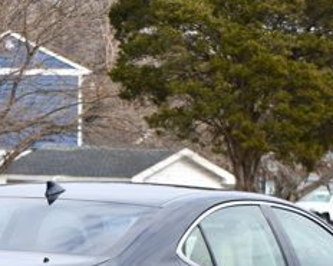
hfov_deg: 6.1
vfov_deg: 4.8
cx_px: 112
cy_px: 241
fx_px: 3140
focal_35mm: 319
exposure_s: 1/250
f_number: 8
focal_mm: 82
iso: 100
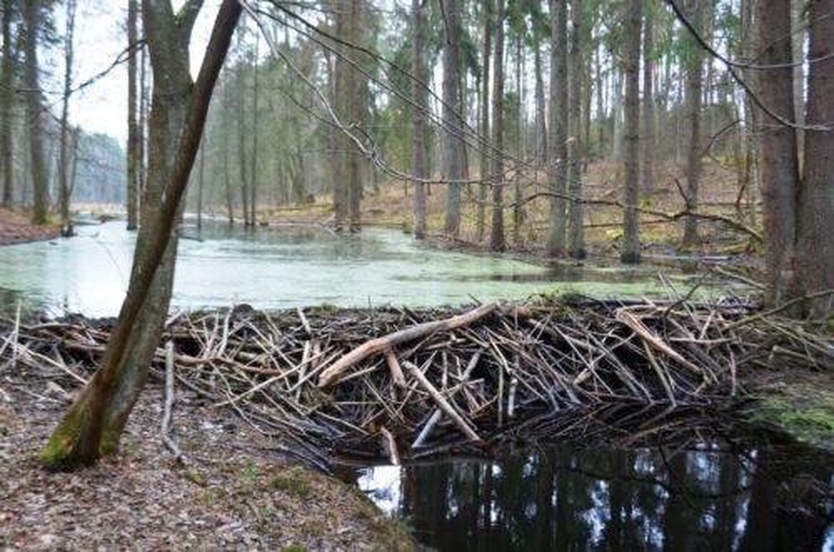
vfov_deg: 36.7
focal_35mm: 36
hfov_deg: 53.2
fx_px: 832
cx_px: 417
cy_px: 276
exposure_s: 1/125
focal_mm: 24
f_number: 5.6
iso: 360
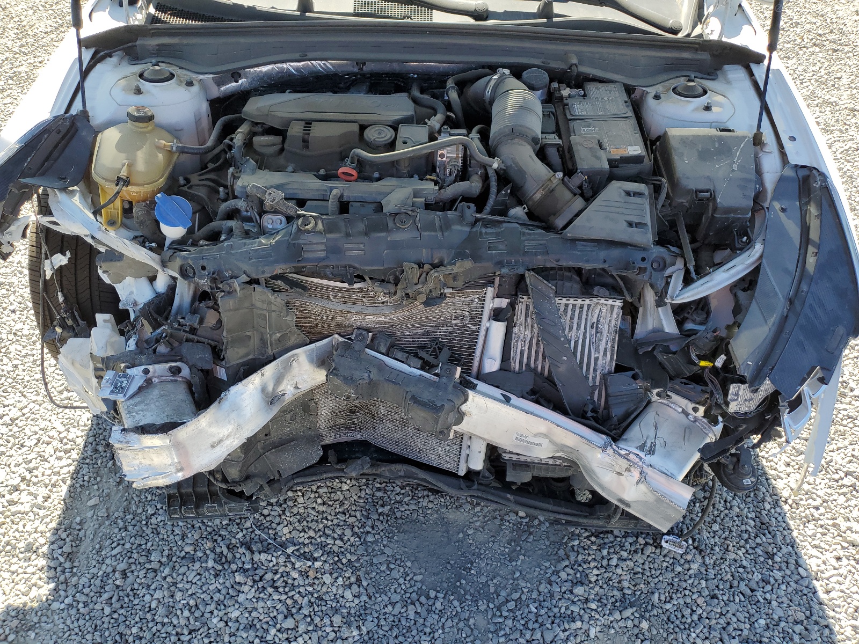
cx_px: 430
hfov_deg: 67.3
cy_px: 322
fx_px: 645
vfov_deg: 53.1
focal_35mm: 26
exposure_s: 1/833
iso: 50
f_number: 1.5
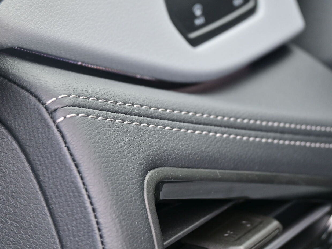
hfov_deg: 19.5
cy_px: 110
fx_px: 966
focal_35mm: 101
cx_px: 150
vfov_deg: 14.7
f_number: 6
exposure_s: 1/100
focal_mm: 45
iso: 200
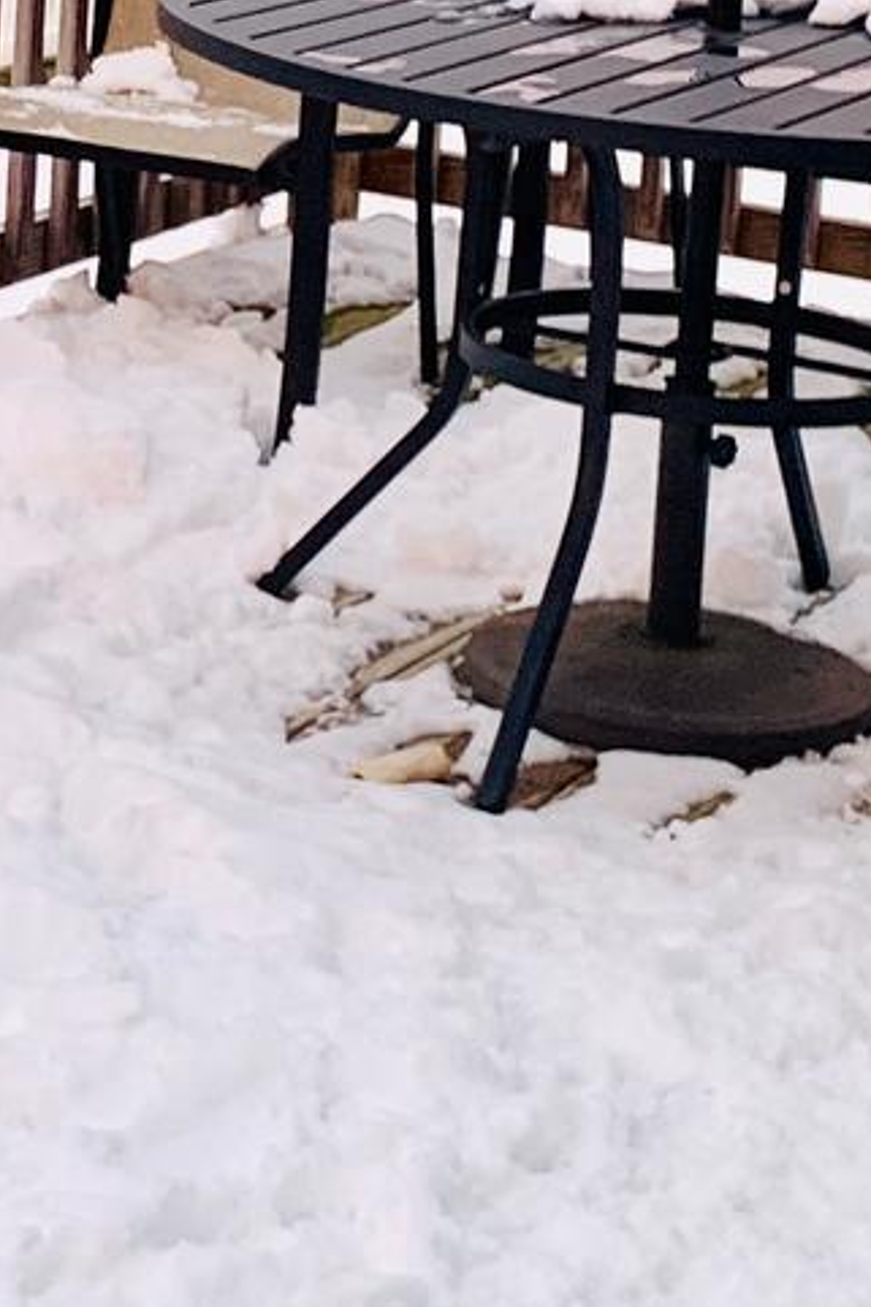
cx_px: 60
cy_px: -3
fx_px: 4176
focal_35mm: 115
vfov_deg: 17.4
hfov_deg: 11.8
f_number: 1.8
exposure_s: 1/94
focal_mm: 4.25
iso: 100
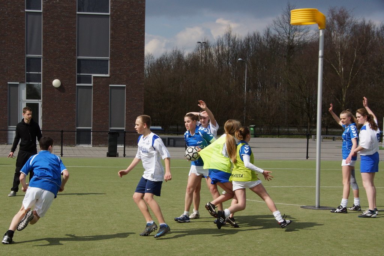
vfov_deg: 20.1
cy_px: 128
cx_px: 192
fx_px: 720
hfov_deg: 29.9
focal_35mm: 68
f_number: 11
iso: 640
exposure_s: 1/1250
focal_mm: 45
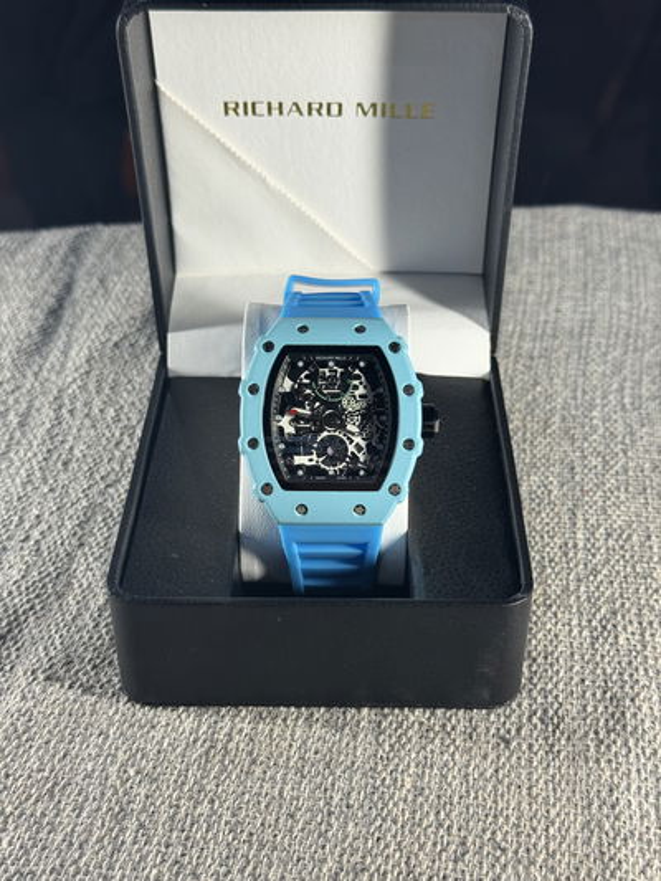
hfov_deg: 30.3
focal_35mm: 48
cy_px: 440
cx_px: 330
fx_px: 1222
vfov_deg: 39.6
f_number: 1.78
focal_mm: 6.76
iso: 80
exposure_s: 1/111
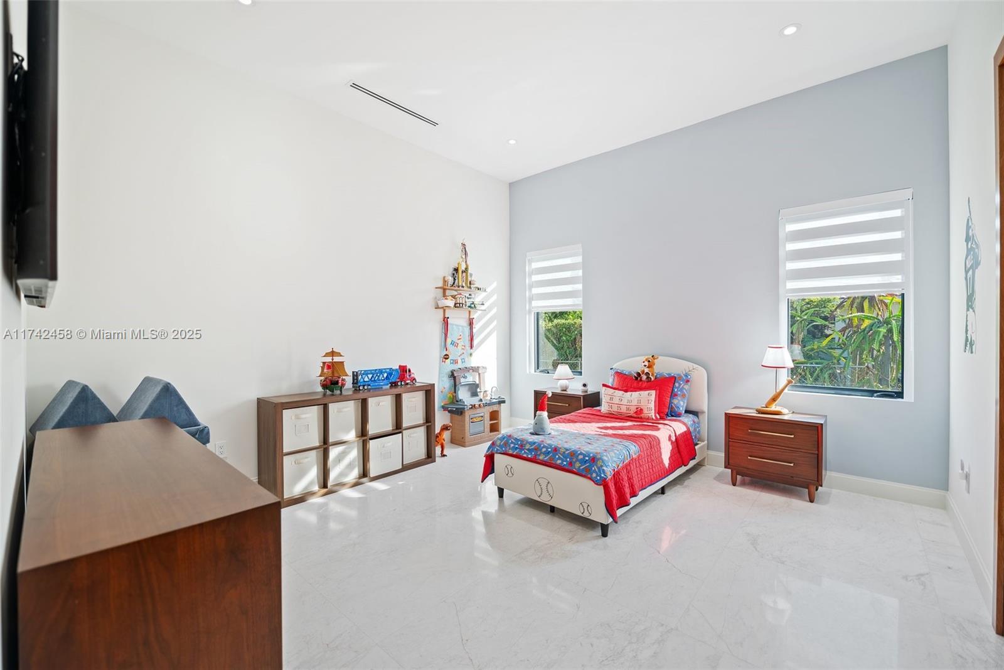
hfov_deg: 100.4
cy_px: 335
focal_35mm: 15
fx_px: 418
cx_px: 502
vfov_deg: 77.3
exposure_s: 1/20
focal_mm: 15
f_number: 2.8
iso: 100
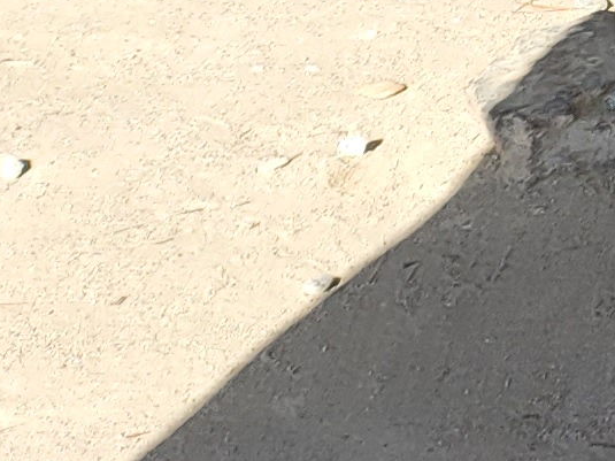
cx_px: 1940
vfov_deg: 6.9
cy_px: -1051
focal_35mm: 187
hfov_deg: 8.5
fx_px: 3322
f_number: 1.8
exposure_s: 1/406
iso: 20
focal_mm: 7
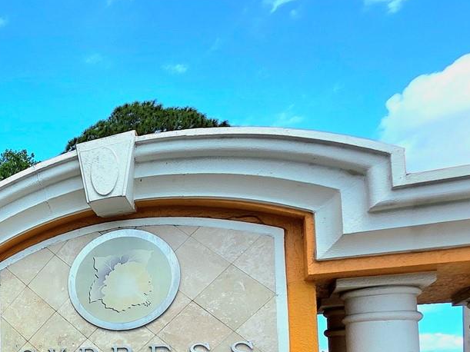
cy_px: 359
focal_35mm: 34
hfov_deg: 36.3
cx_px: -136
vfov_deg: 37.1
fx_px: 462
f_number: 1.9
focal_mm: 2.2
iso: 40
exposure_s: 1/1667
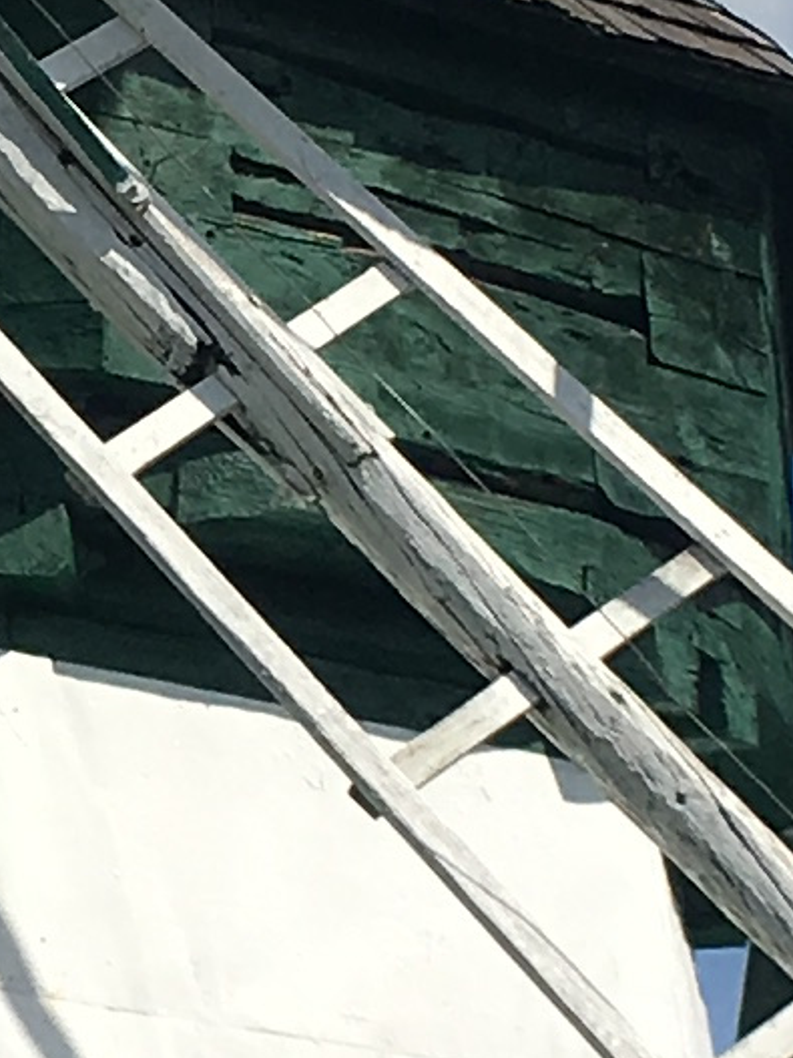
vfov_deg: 8.9
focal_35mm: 222
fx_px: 6784
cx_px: -426
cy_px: 554
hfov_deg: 6.6
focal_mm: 4.15
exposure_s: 1/3497
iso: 25
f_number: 2.2
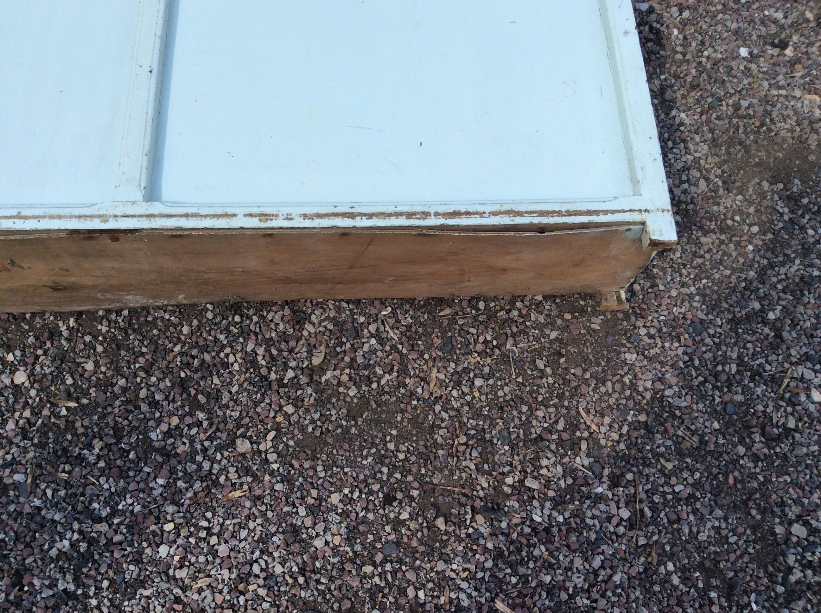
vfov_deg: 44.1
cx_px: 410
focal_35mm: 32
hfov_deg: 56.9
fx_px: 758
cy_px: 306
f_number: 2.4
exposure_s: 1/1167
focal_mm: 3.3
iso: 32
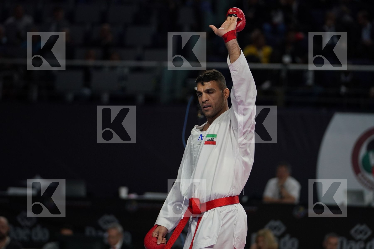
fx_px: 2472
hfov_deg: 8.7
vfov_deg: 5.8
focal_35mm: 238
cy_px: 124
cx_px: 187
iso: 1000
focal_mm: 159
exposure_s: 1/1000
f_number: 2.8
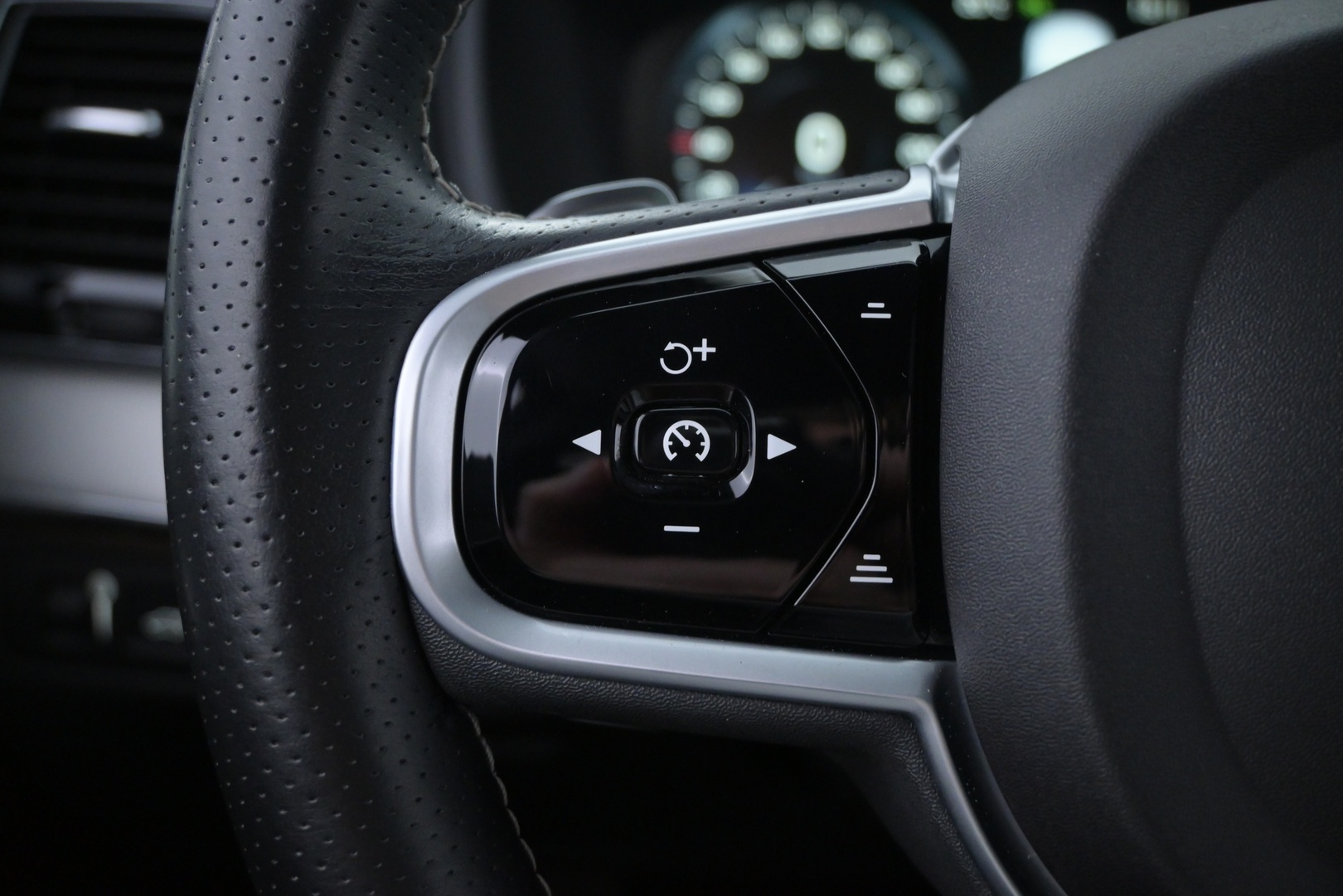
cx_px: 672
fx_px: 1343
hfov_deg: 53.1
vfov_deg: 36.9
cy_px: 448
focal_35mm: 36
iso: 2500
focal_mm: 24
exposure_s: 1/50
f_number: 4.2
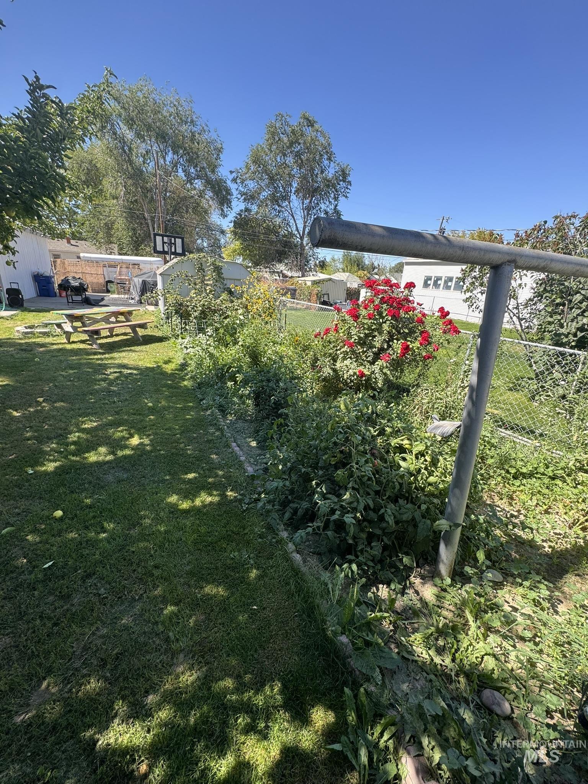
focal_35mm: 14
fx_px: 317
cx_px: 294
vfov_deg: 102.1
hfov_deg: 85.7
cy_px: 392
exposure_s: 1/357
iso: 40
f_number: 2.2
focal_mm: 2.22
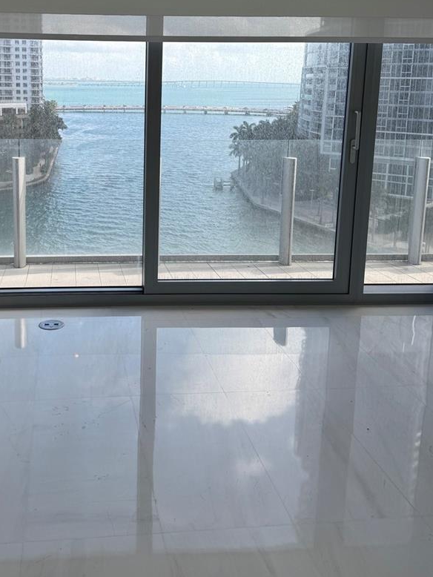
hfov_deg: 38.1
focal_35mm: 37
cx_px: 130
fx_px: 617
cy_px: 192
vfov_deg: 49.3
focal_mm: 6.76
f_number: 1.78
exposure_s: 1/756
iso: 80
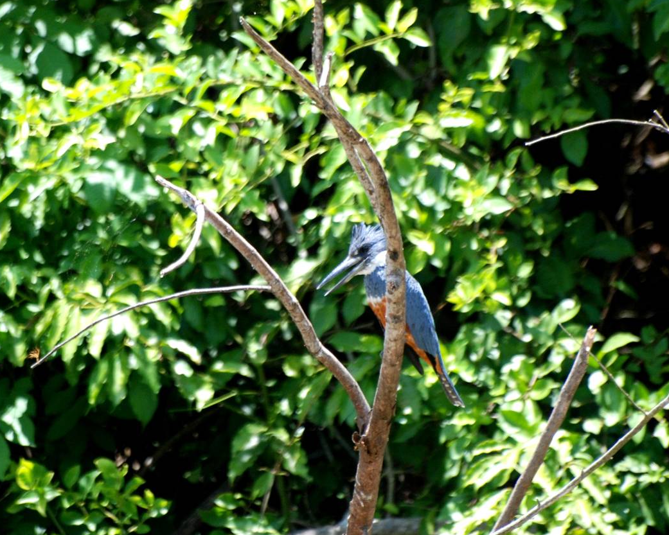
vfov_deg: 2.4
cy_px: 287
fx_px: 12871
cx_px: 199
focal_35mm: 650
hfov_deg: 3.0
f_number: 5.6
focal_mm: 300
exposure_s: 1/320
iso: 400
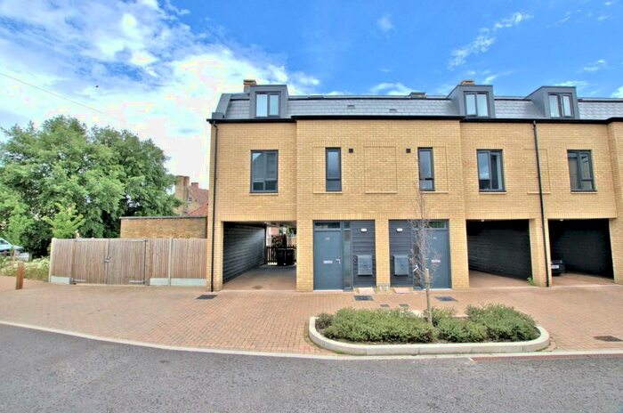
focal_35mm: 15
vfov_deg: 77.1
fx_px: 259
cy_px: 206
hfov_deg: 100.5
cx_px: 312
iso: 250
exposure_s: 1/250
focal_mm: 10
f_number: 10
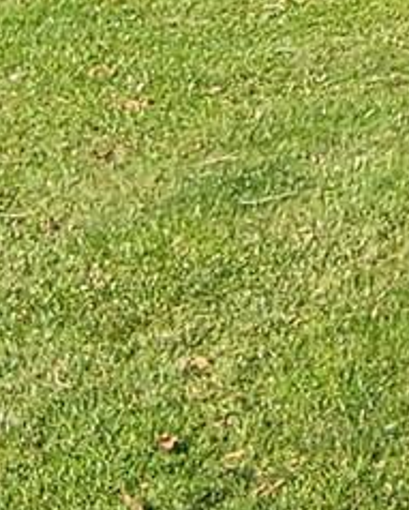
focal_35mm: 109
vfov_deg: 15.3
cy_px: -396
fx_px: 1646
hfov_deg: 14.0
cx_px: 394
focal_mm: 2.2
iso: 50
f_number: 2.2
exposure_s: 1/897
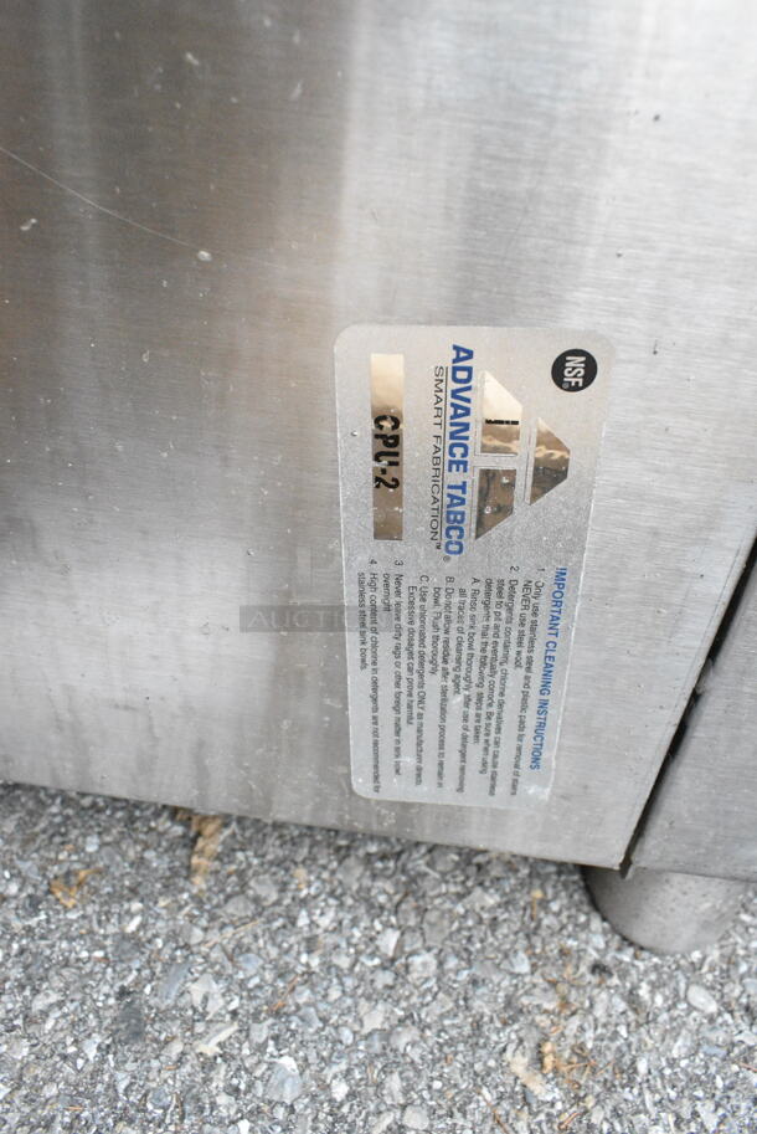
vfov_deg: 67.3
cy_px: 567
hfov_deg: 48.0
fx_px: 850
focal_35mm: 27
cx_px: 378
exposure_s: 1/320
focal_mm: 18
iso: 6400
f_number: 9
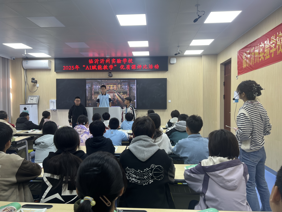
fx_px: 212
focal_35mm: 26
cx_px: 141
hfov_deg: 67.3
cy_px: 106
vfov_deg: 53.1
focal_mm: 5.7
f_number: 1.5
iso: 50
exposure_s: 1/100
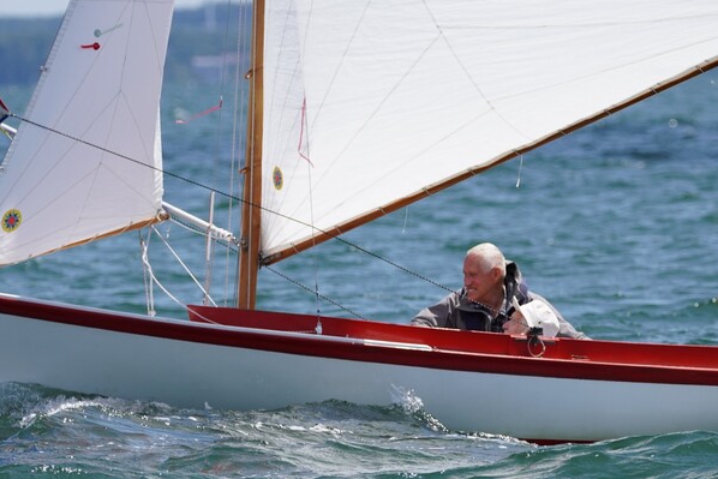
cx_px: 382
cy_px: 297
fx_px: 11005
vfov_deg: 2.5
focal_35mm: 552
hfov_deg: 3.7
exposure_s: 1/1250
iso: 250
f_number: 5.6
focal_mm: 275
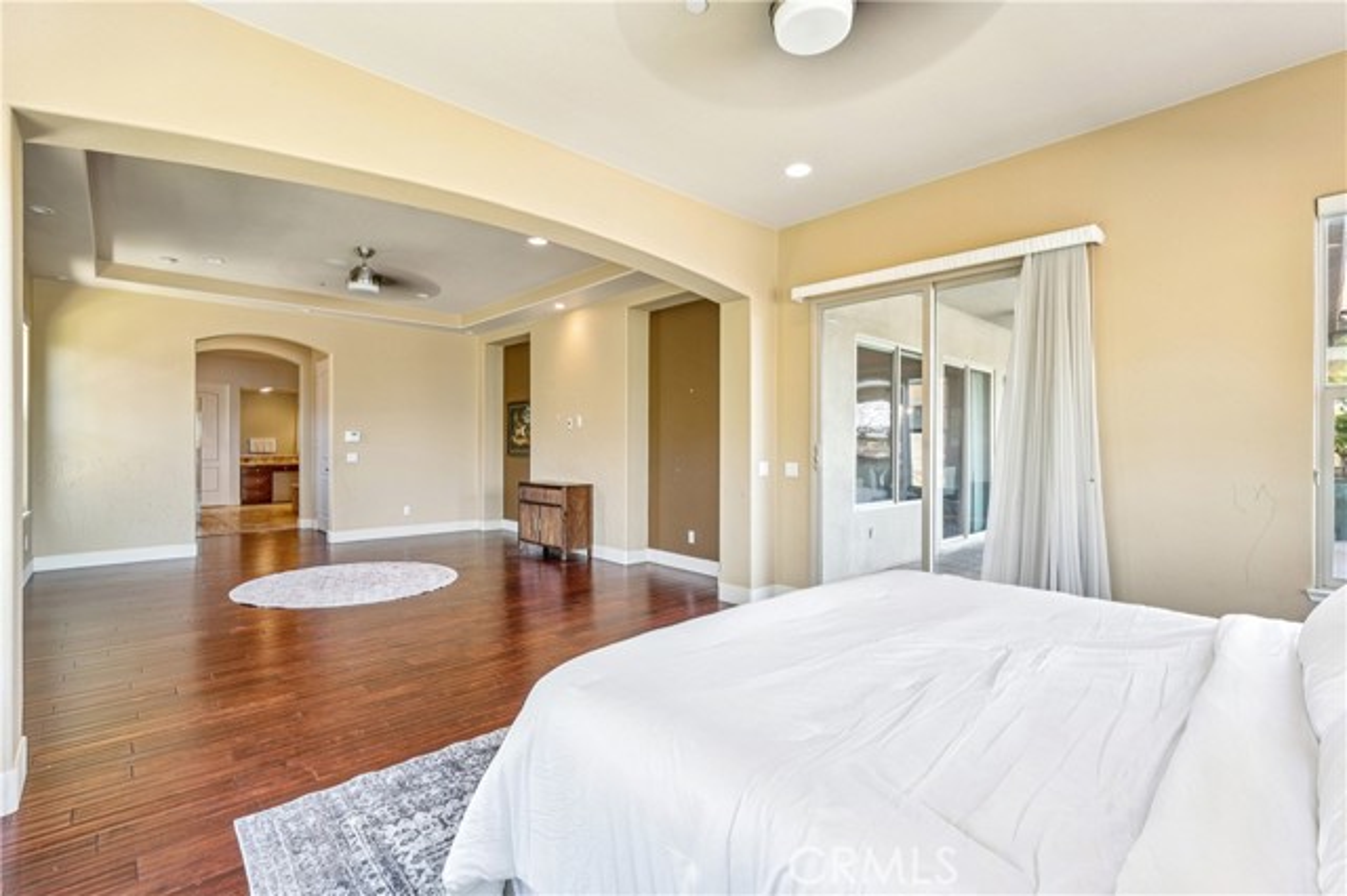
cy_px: 448
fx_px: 606
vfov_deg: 73.0
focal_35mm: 16
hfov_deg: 96.1
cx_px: 674
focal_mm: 16.2
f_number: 13
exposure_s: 1/2.5
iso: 100
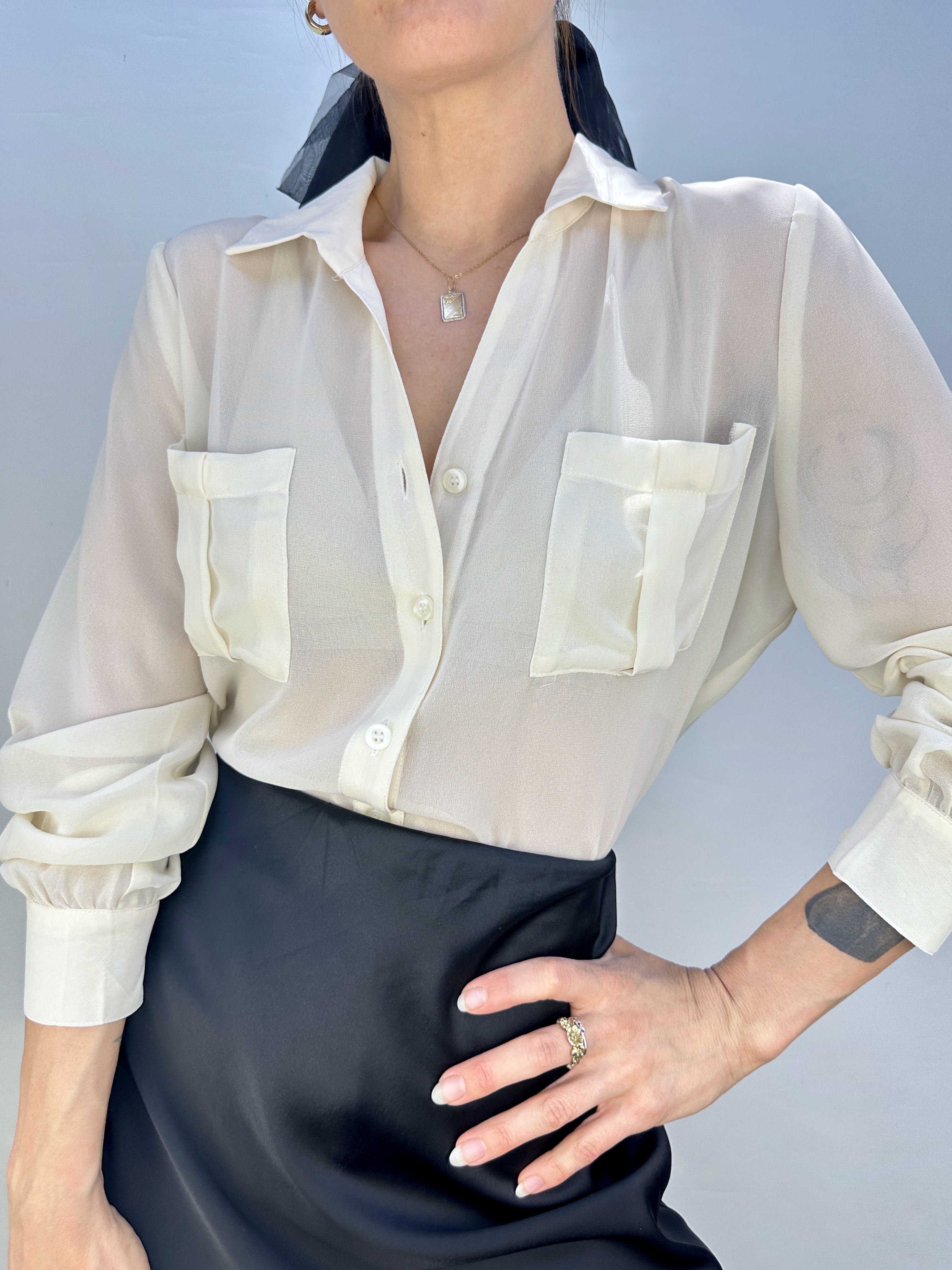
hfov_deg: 56.8
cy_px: 635
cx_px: 476
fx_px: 880
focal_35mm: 24
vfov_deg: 71.6
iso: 80
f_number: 1.78
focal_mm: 6.86
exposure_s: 1/412
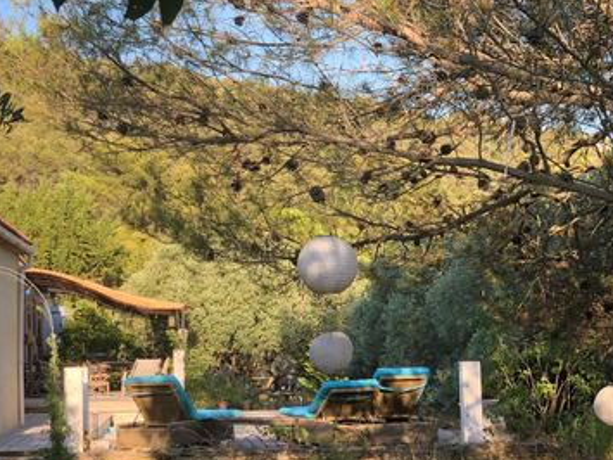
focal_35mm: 88
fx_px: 1558
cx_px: 183
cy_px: 265
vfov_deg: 16.8
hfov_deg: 22.1
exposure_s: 1/168
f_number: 2.4
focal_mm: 6
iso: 16
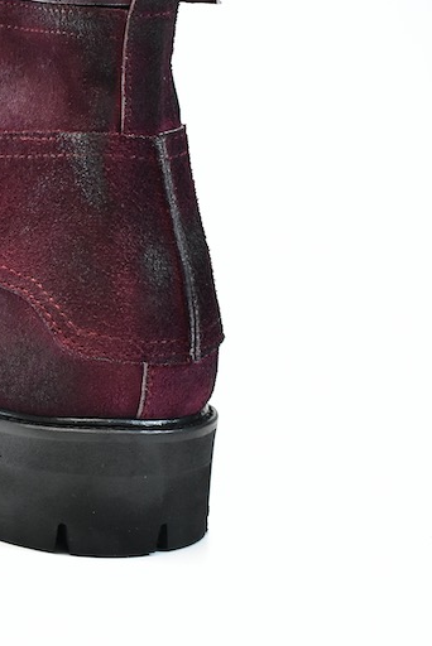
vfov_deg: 20.0
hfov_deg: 13.2
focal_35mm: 101
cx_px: -59
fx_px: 1820
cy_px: 173
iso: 1600
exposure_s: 1/400
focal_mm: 27
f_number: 5.6
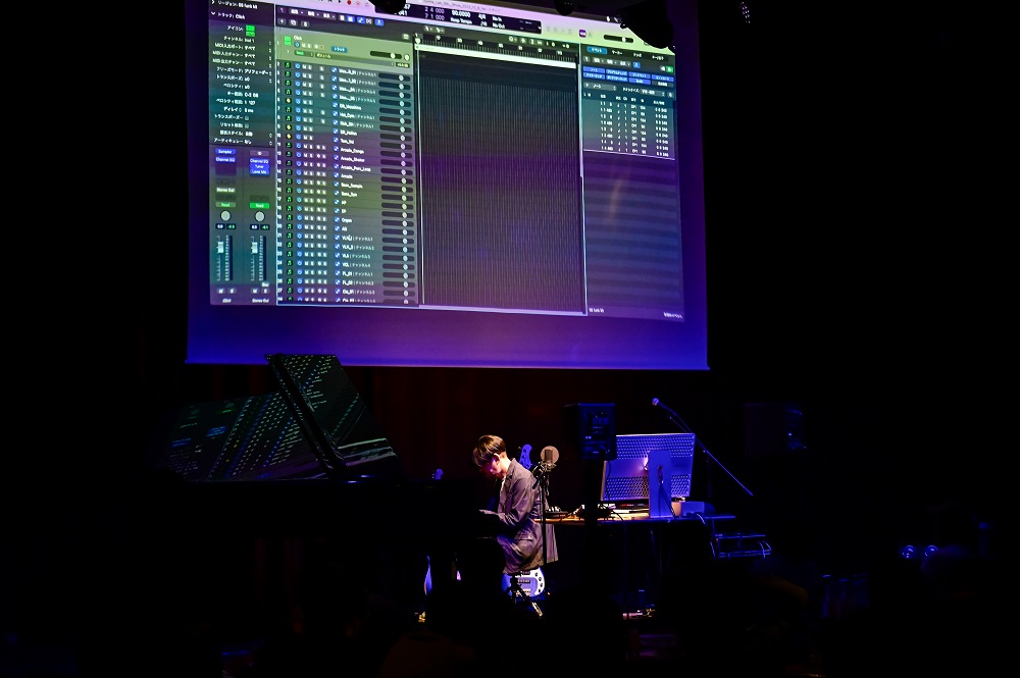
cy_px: 339
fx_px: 1868
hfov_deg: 30.5
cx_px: 510
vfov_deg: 20.6
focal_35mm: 66
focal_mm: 66
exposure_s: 1/100
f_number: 5
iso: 3200
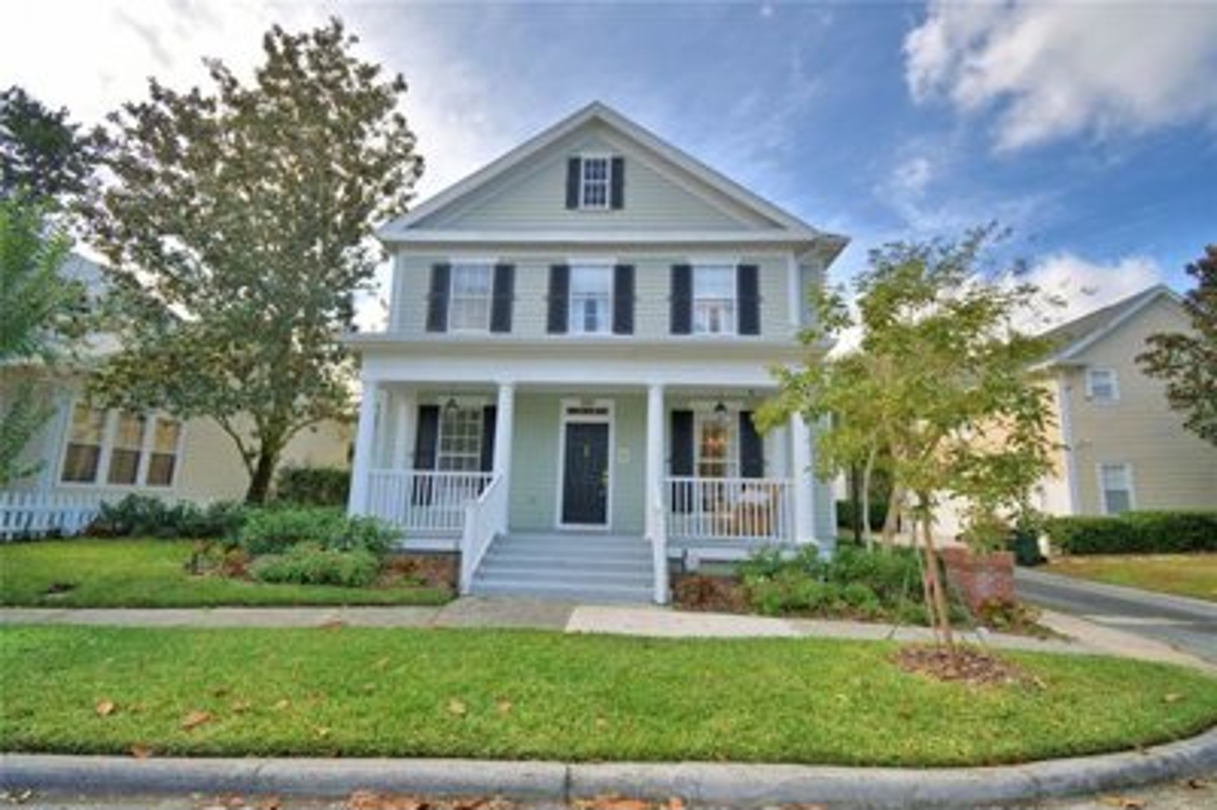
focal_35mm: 15
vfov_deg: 77.2
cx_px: 608
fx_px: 507
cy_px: 405
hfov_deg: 100.4
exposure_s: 1/640
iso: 100
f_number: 4.5
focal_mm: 10
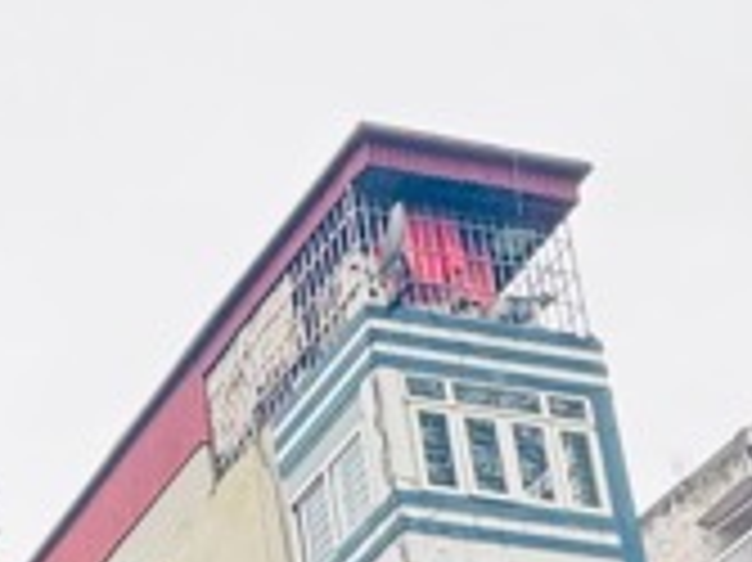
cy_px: 1254
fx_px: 1867
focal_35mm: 86
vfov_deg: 13.6
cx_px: -464
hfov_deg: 19.1
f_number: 2.2
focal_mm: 2.22
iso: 50
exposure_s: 1/99
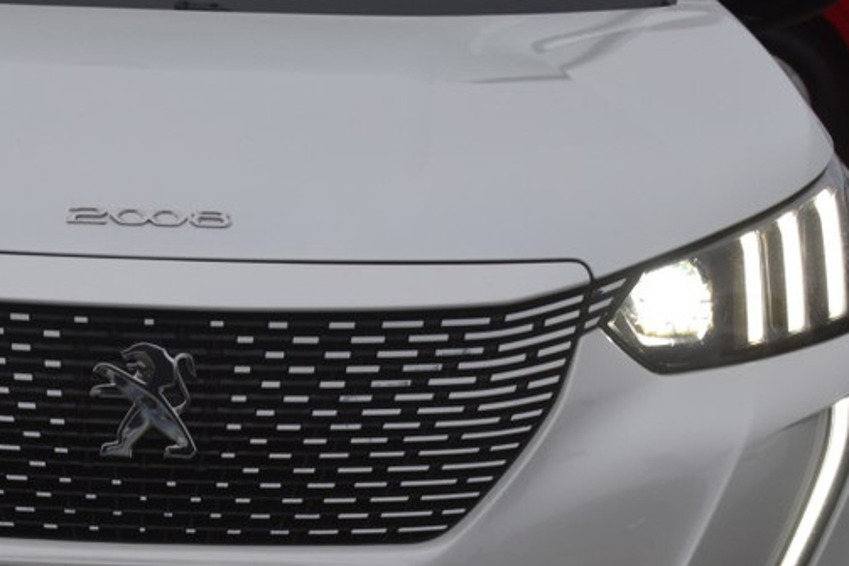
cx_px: 118
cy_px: 428
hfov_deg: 12.2
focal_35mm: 168
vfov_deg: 8.2
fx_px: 3961
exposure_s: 1/125
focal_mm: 55
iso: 400
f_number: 5.6
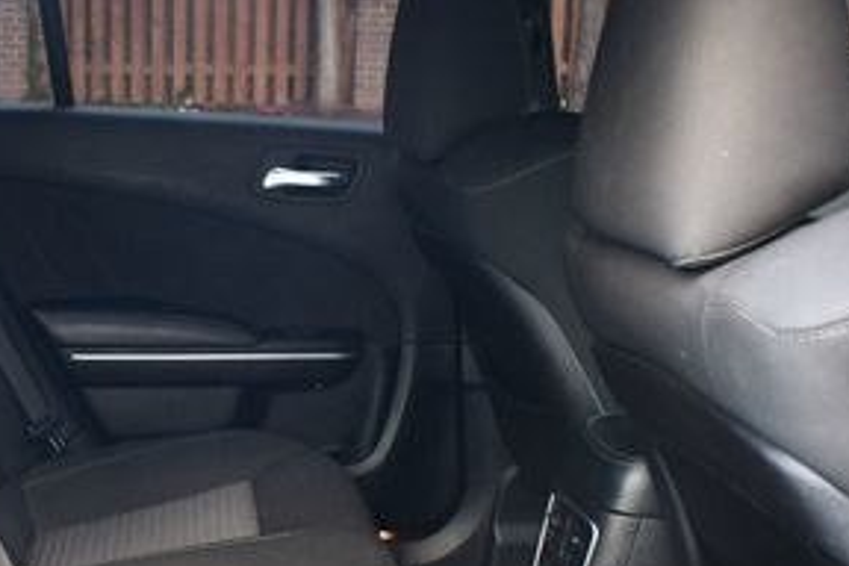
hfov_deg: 32.7
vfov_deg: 22.4
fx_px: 1415
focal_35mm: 60
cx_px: 209
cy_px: 433
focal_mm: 18
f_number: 3.5
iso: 1400
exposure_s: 1/125
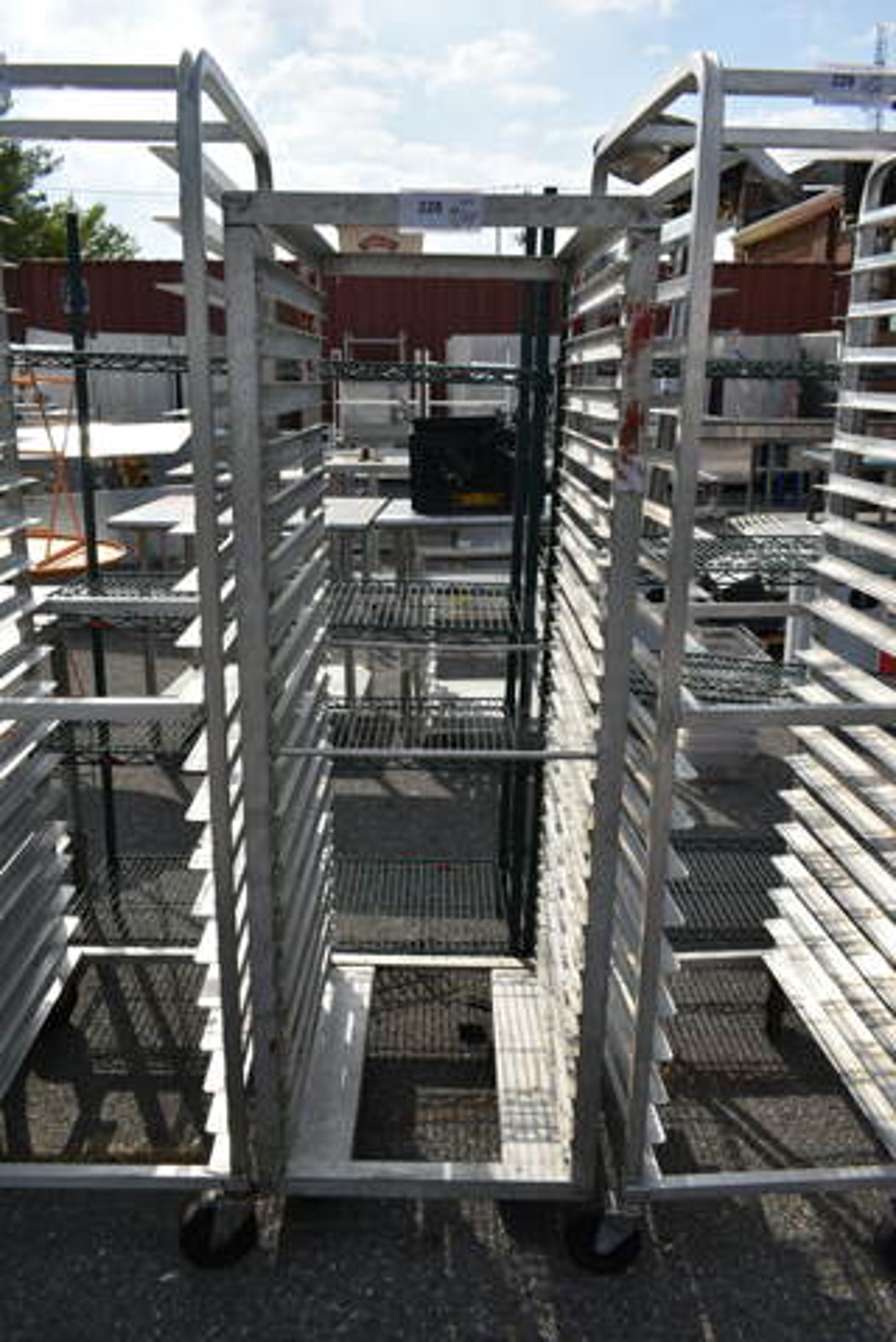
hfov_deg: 48.0
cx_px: 448
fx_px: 1006
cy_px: 671
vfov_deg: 67.4
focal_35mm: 27
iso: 100
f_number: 8
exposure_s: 1/400
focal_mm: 18
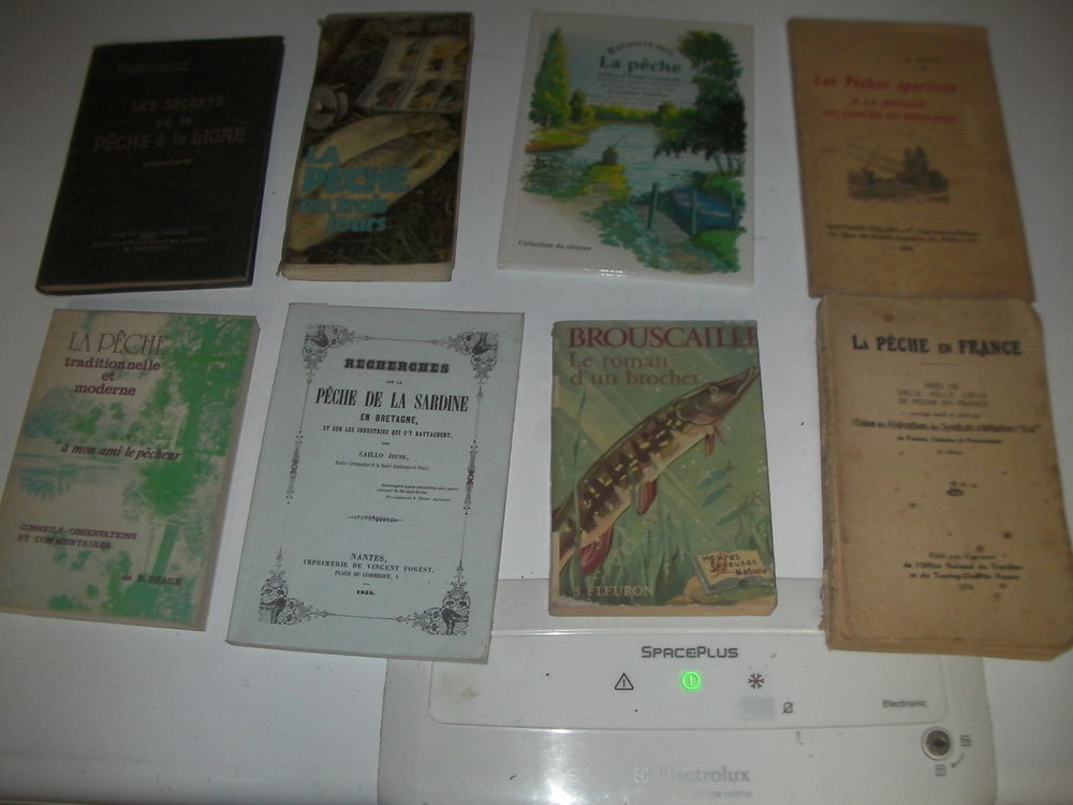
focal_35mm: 38
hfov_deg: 49.0
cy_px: 402
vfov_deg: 37.7
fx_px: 1178
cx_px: 536
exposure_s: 1/30
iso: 200
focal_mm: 6.3
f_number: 3.5
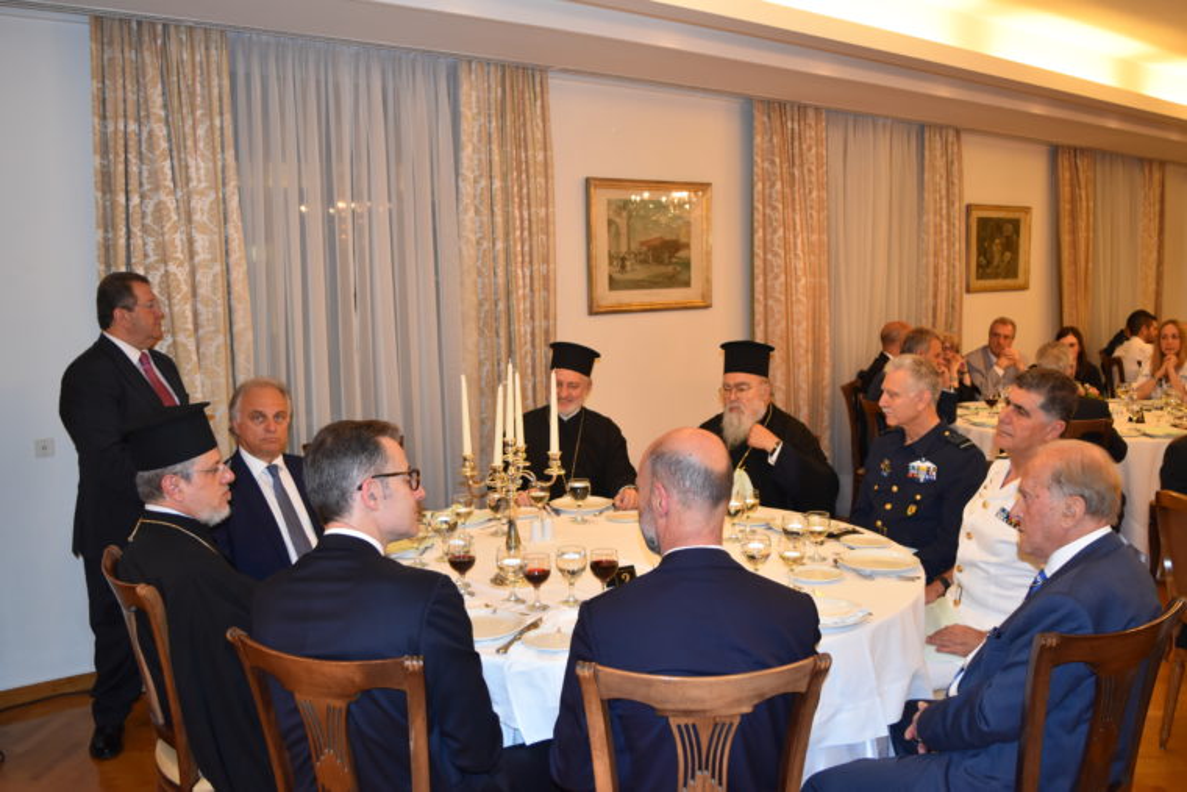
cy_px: 396
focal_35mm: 32
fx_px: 1039
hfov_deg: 59.5
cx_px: 594
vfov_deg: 41.7
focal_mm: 21
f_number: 4
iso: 800
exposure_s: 1/60
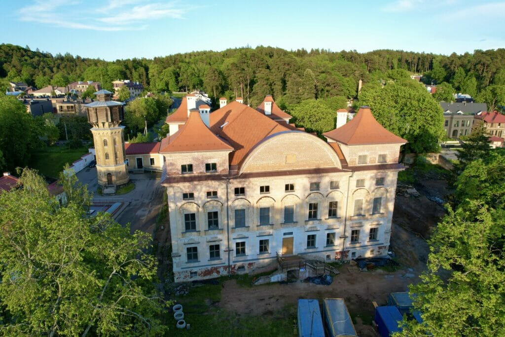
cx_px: 252
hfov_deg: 78.6
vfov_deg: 57.2
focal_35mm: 22
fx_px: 309
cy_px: 168
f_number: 2.8
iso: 100
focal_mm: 8.38
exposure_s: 1/500
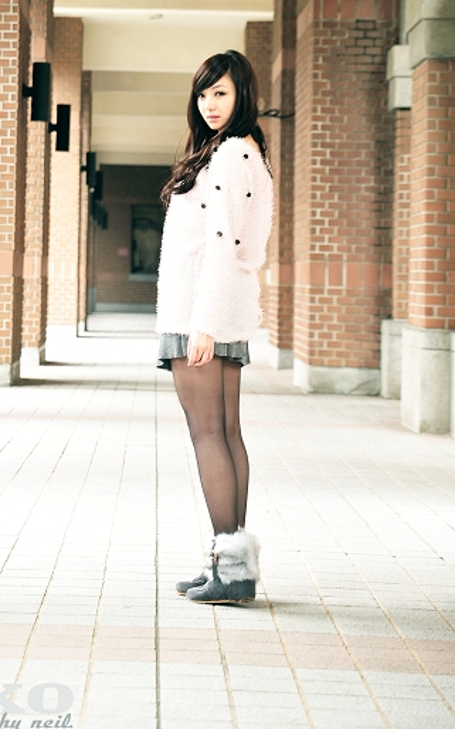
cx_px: 94
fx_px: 2204
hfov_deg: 11.7
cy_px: 166
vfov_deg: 18.6
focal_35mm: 111
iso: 800
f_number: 3.5
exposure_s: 1/40
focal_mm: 70
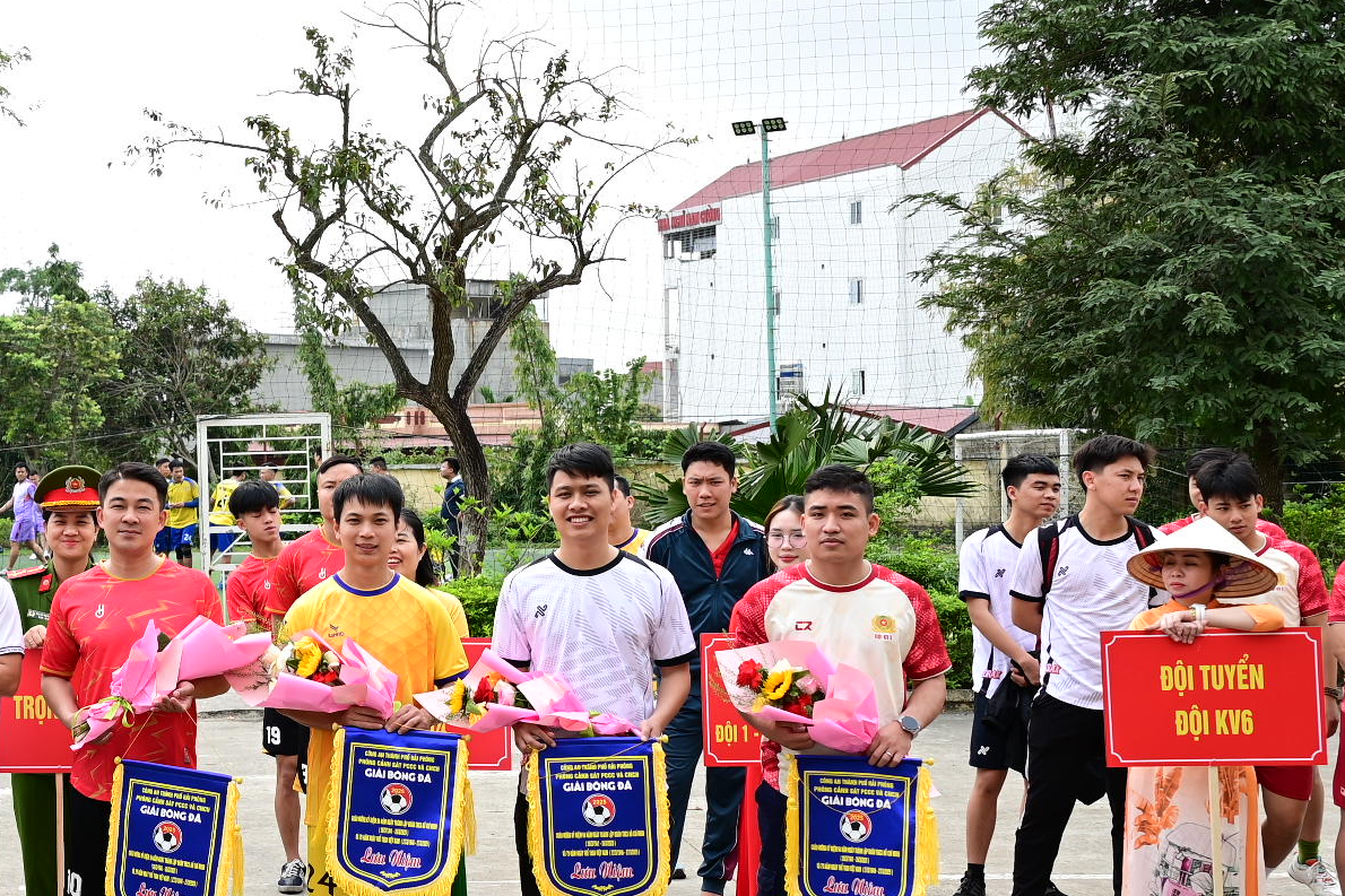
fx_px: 2279
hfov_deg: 30.6
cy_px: 492
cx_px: 2
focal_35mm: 61
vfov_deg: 22.2
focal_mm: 24
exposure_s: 1/200
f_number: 4
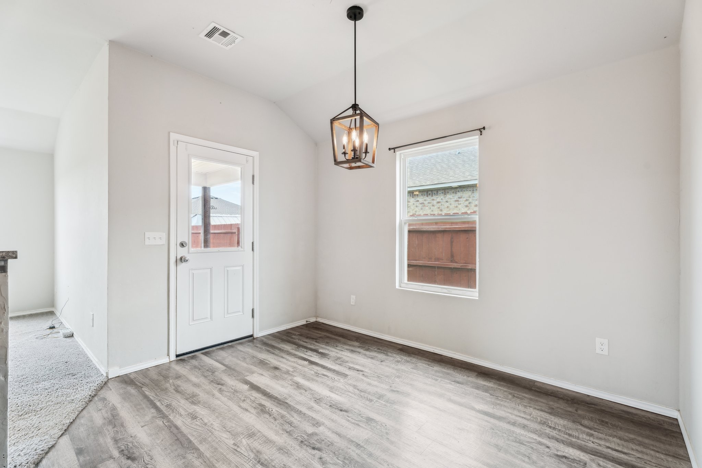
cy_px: 234
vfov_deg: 73.7
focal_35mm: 16
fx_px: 312
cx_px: 351
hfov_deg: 96.7
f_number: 8
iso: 200
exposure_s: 1/80
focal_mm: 16
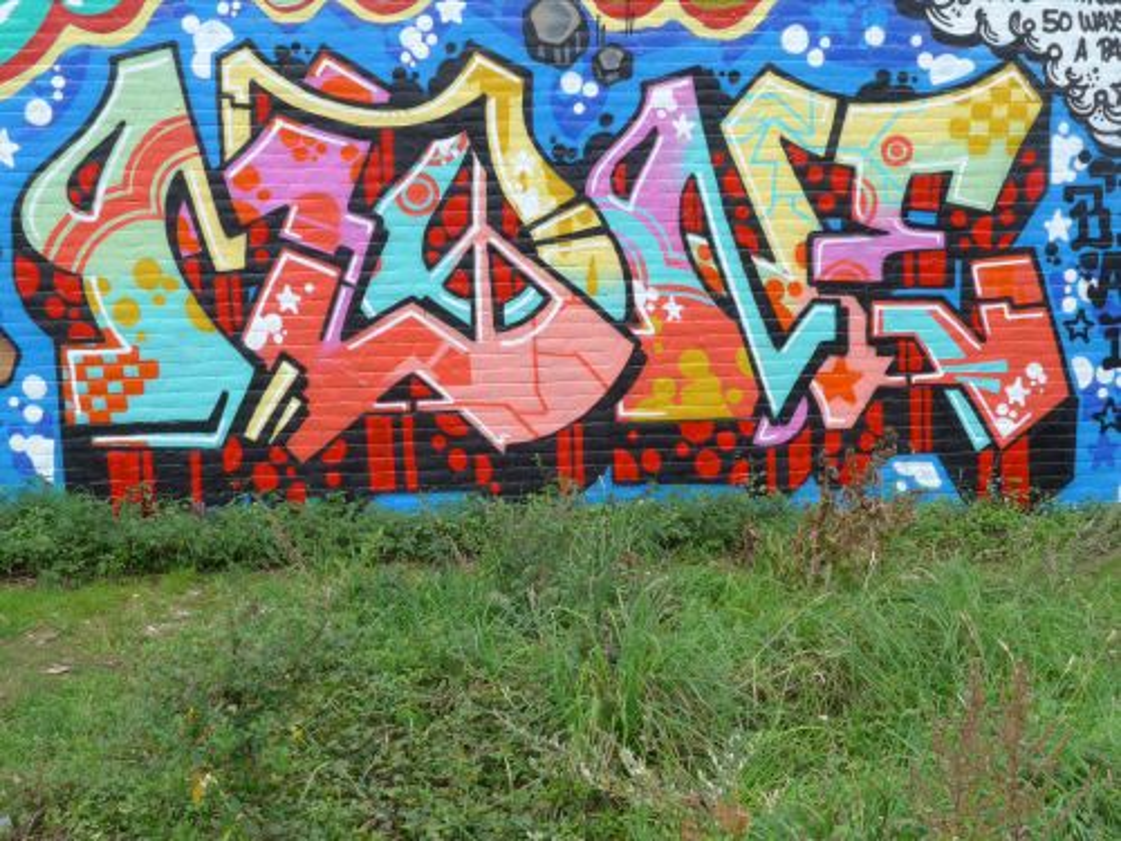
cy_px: 420
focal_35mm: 47
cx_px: 560
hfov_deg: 40.4
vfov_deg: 30.9
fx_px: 1522
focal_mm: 10.1
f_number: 7.1
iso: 100
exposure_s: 1/60
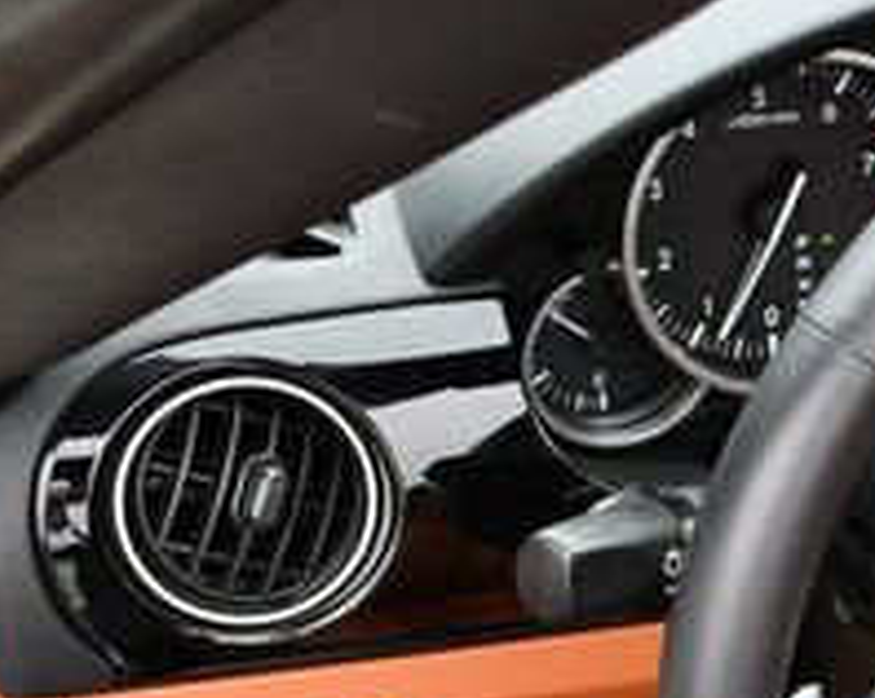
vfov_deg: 15.0
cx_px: 1366
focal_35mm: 100
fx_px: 2587
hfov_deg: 17.1
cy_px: 751
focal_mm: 22
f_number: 5.6
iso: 400
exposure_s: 1/250
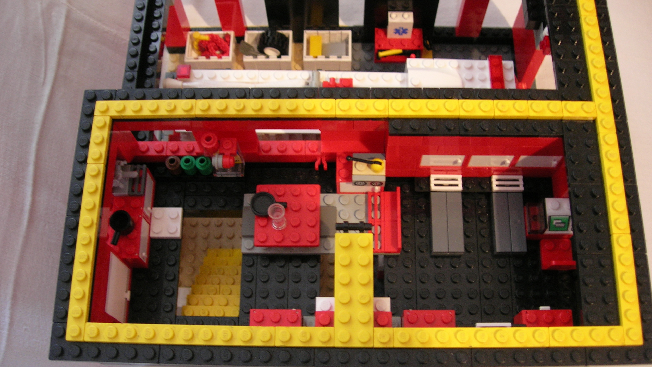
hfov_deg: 48.4
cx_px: 329
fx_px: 726
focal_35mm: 42
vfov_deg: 28.3
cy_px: 203
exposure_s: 1/5
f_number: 2.8
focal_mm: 7.8
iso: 106
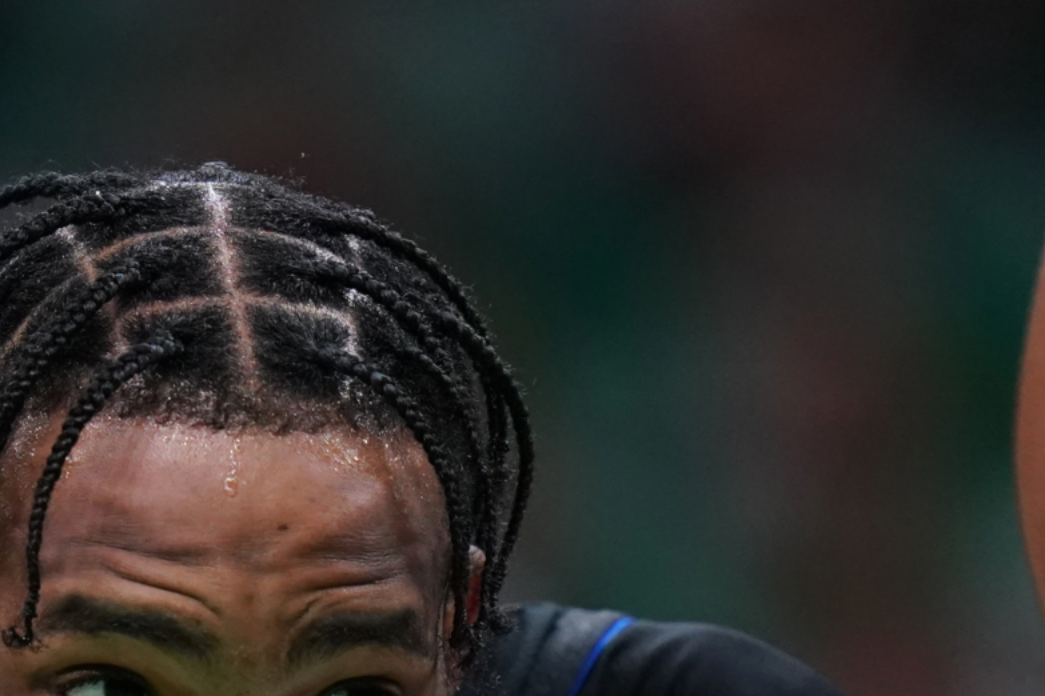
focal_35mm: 1308
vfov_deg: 1.1
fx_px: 37965
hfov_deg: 1.6
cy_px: 1025
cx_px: 153
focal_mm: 400
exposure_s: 1/1600
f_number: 2.8
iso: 3200
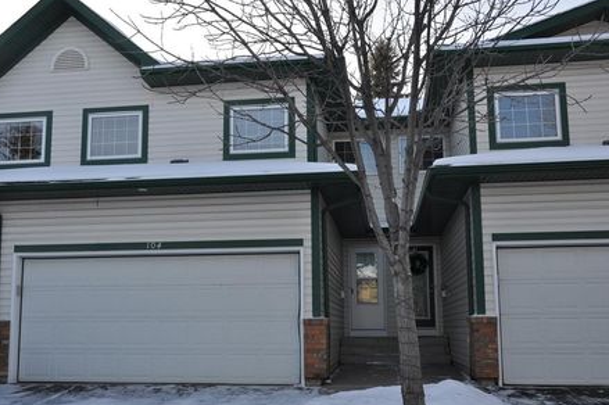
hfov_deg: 47.4
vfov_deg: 32.6
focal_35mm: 41
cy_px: 218
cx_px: 280
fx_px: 693
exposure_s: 1/250
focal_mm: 24
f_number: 8
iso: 200
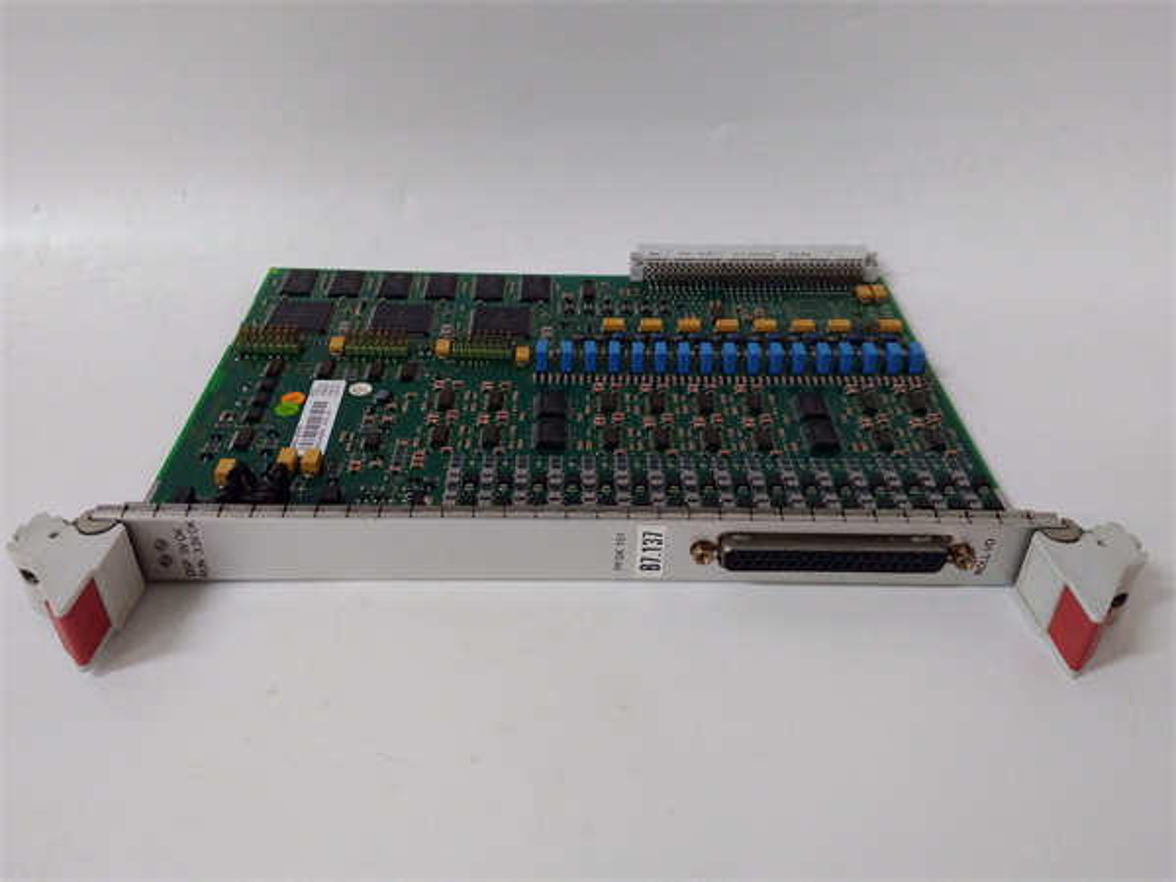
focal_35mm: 27
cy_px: 441
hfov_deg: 65.3
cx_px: 588
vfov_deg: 51.4
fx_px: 917
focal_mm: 3.79
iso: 351
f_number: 2
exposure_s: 1/33
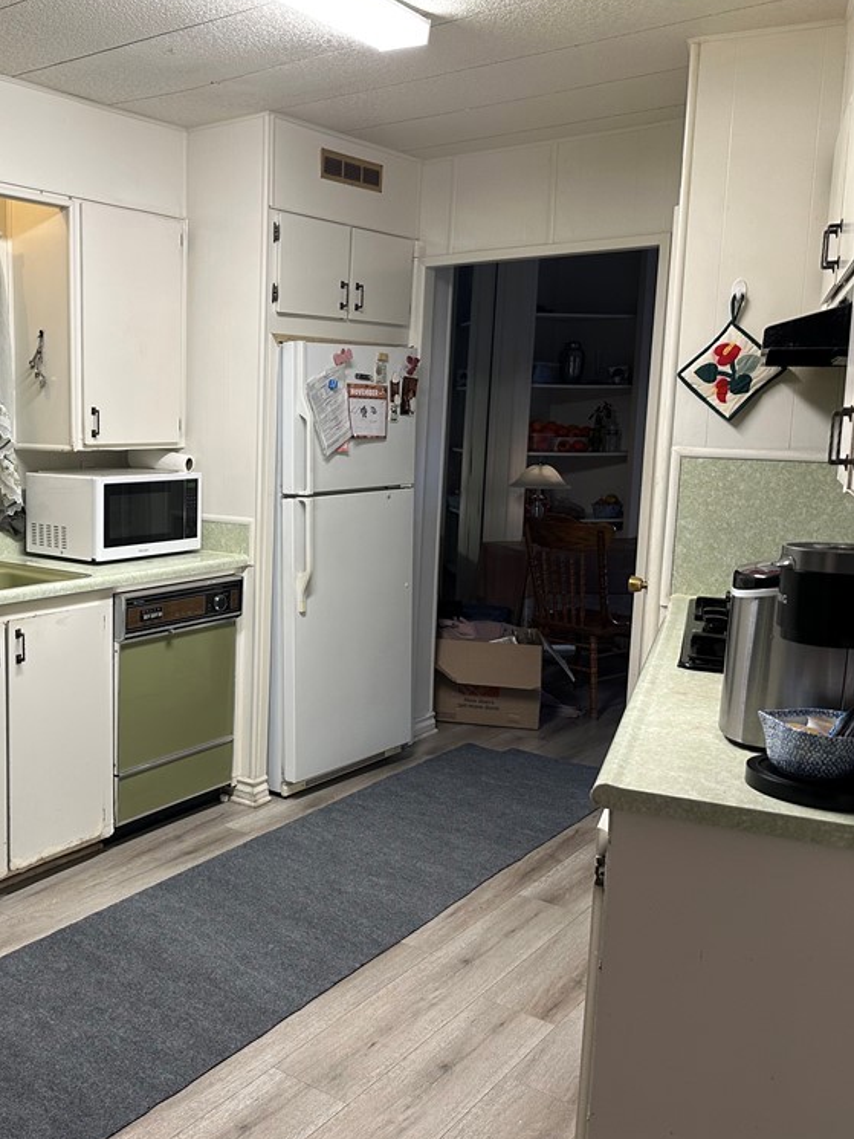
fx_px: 1085
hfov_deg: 41.0
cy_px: 570
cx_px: 159
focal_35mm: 33
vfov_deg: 55.3
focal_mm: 6.86
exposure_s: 1/60
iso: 125
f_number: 1.78
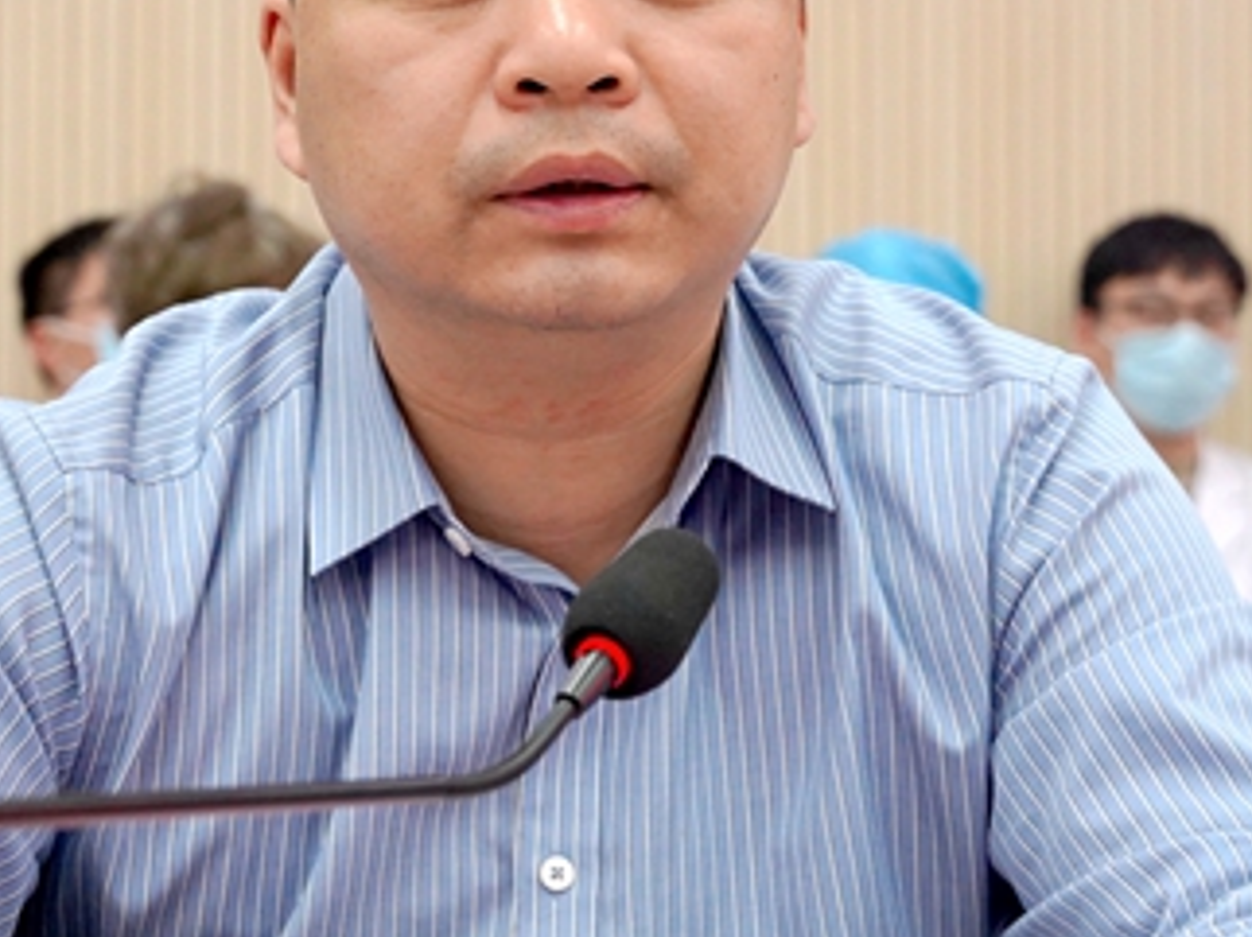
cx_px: 564
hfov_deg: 22.6
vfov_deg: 17.0
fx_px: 3134
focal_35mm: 87
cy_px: 418
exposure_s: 1/160
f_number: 4
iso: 2500
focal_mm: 36.3
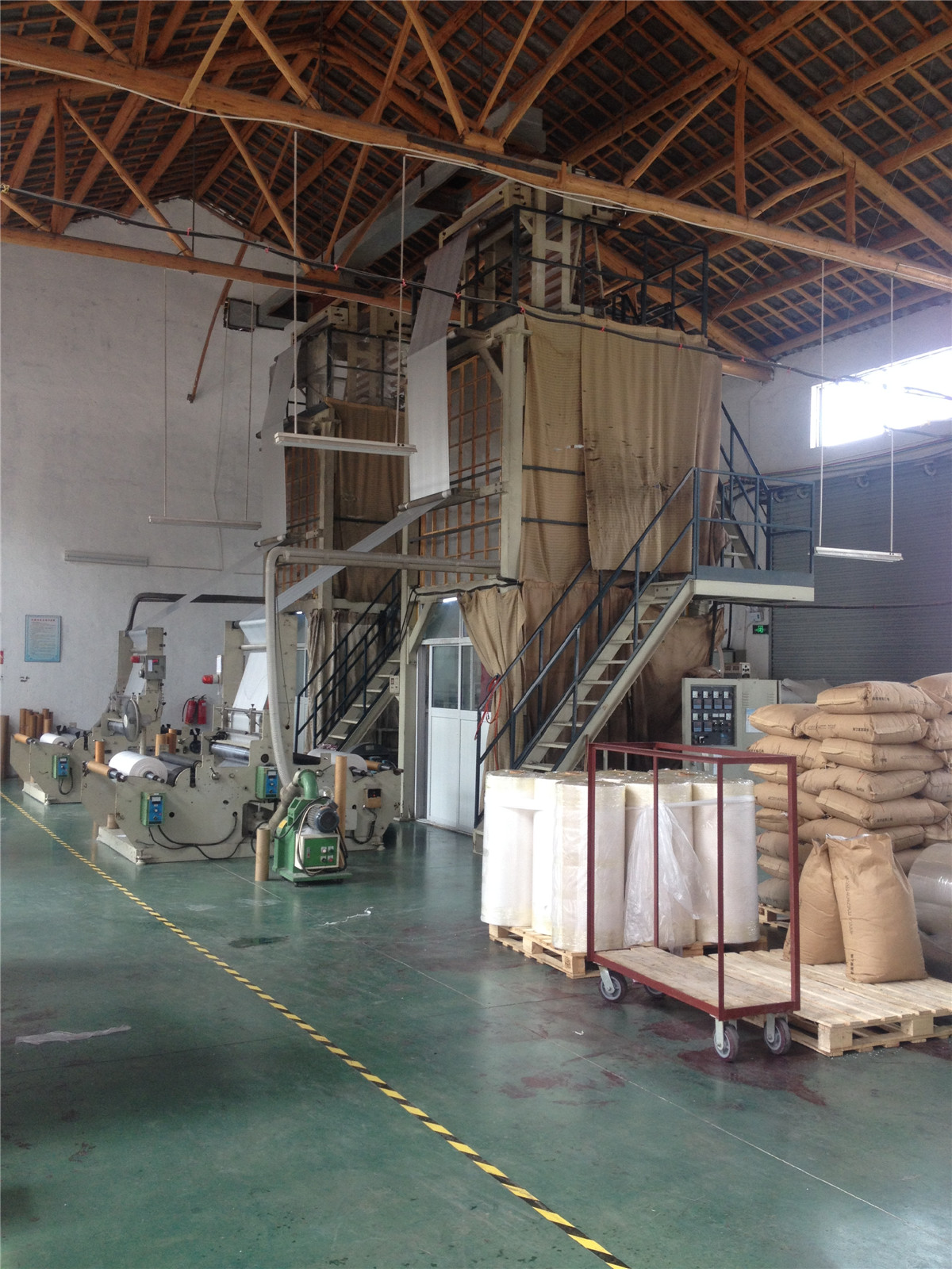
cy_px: 634
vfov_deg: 52.6
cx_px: 476
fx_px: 1283
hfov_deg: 40.7
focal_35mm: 35
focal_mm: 4.28
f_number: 2.4
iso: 80
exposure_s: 1/60
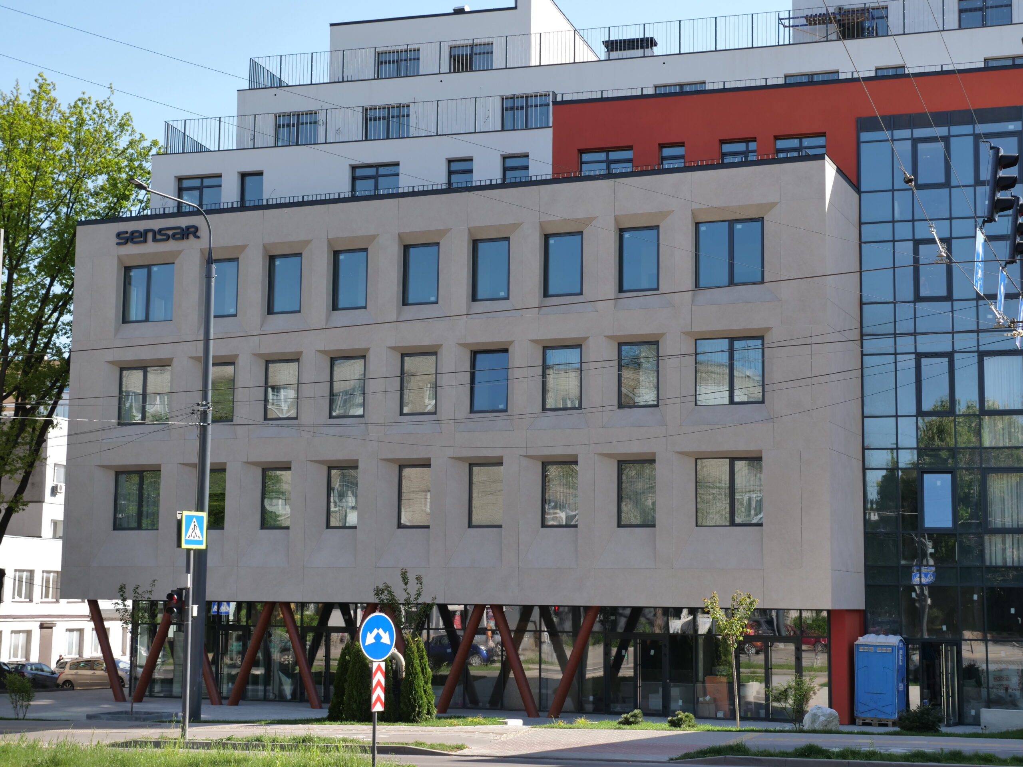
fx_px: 1714
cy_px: 384
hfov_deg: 33.2
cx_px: 512
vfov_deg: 25.2
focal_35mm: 58
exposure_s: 1/320
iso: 100
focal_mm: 29
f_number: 5
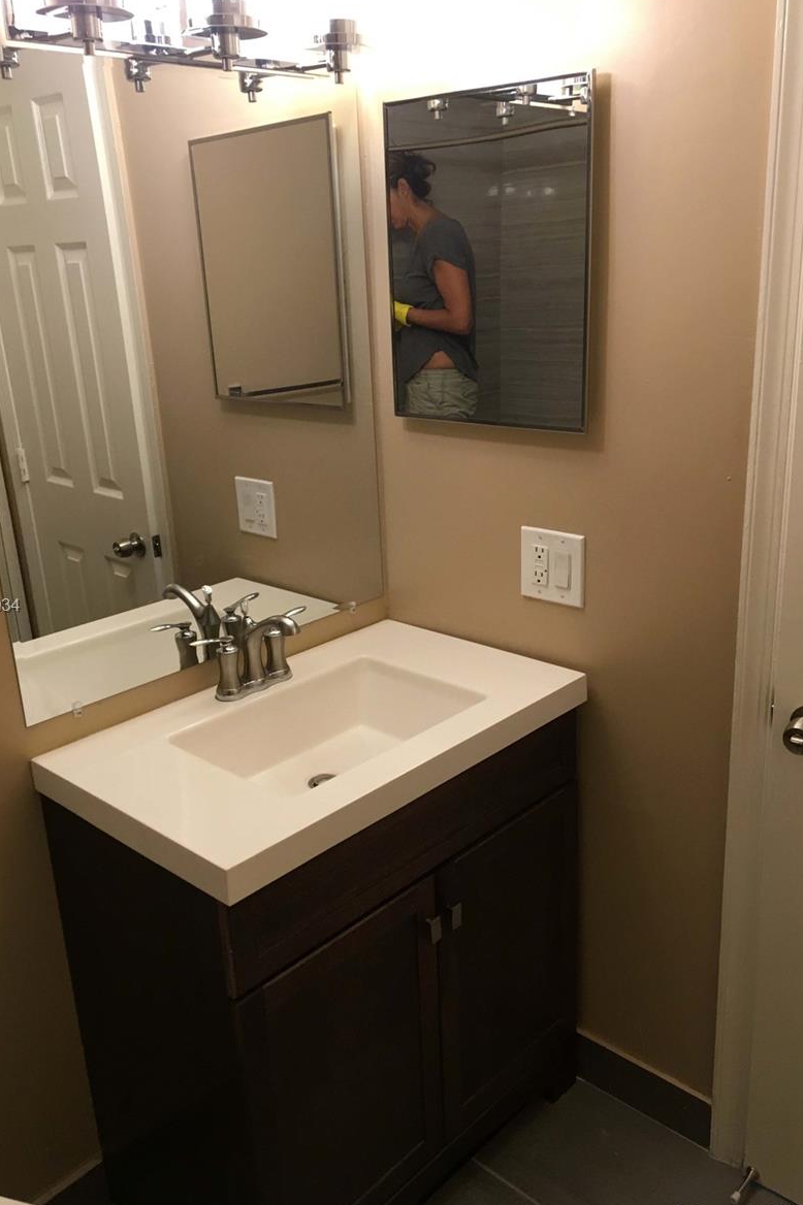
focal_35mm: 31
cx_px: 395
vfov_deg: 60.3
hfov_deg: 42.3
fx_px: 1038
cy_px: 608
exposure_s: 1/30
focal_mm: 4.15
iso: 80
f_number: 2.2
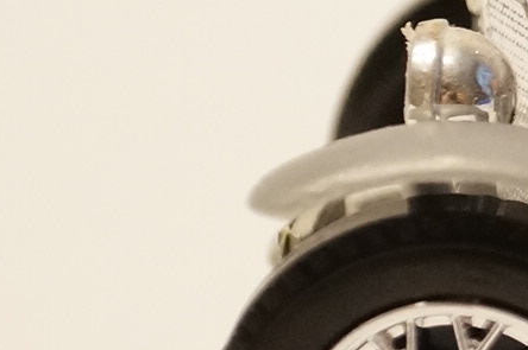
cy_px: 109
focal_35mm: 455
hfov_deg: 4.4
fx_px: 6662
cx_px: 1423
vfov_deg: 3.0
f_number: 5.6
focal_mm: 55
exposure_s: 1/100
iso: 1250
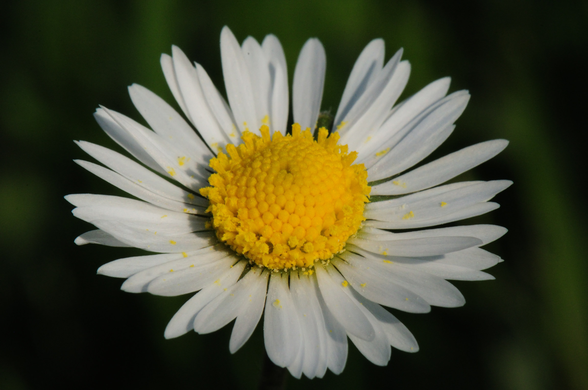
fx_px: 2569
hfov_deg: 13.1
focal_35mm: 158
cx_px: 294
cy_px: 195
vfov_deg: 8.7
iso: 800
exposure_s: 1/320
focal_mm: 105
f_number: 36
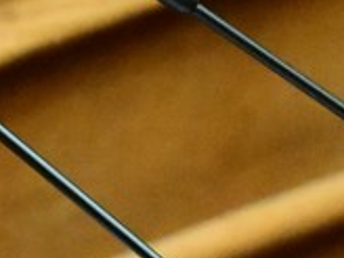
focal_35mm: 3160
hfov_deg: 0.6
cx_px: -558
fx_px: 31403
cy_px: -220
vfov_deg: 0.5
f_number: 6.3
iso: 8000
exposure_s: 1/400
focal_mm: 300
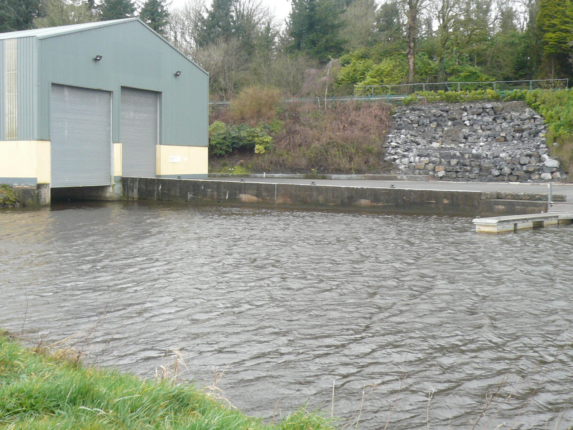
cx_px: 286
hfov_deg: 42.9
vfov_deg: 32.9
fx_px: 728
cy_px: 215
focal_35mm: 44
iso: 100
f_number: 2.8
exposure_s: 1/60
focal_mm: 4.7
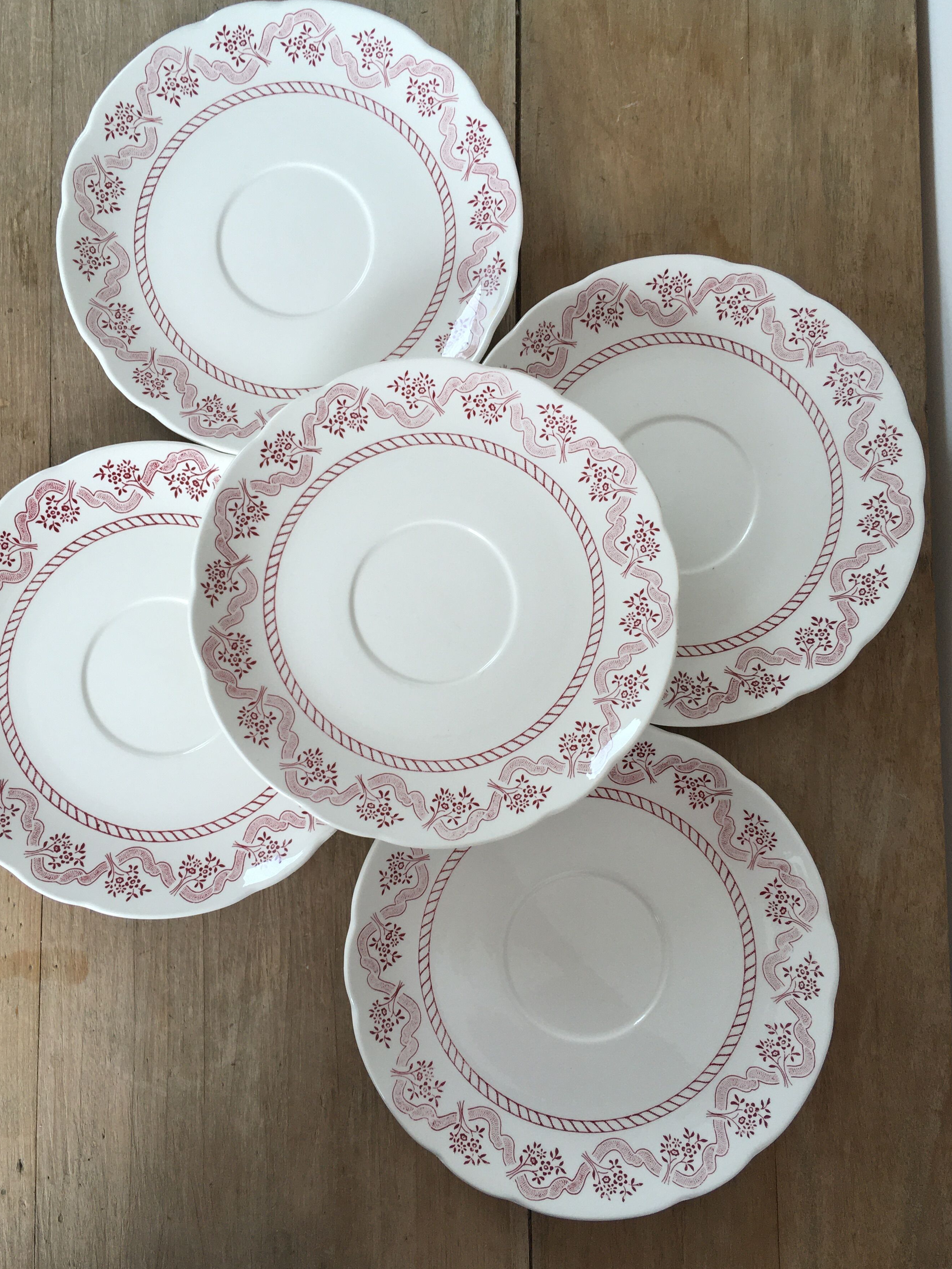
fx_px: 1210
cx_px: 423
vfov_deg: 55.4
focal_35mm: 33
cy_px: 638
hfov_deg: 42.9
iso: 40
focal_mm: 4.15
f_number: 2.2
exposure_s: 1/100
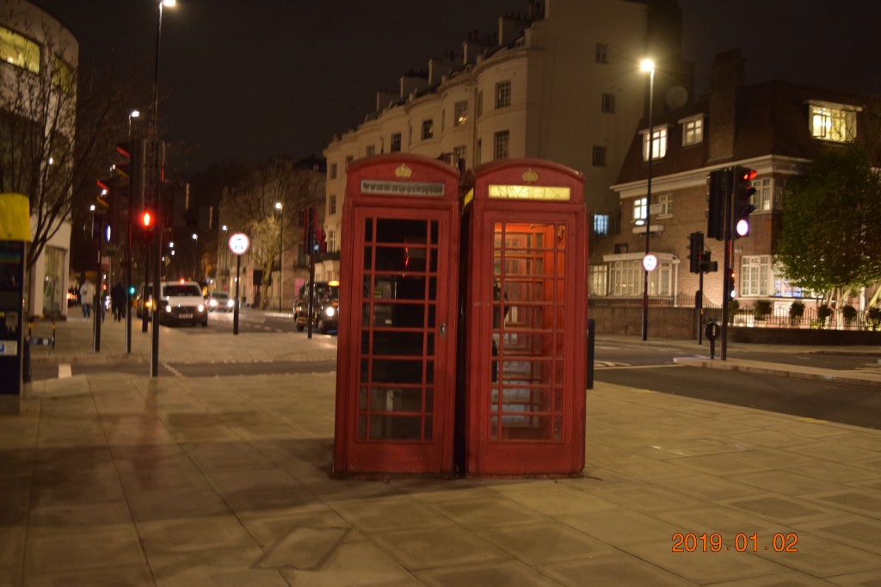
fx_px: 954
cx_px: 440
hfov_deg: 49.6
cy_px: 294
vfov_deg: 34.2
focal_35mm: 39
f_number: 4
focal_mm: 26
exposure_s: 1/15
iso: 1600
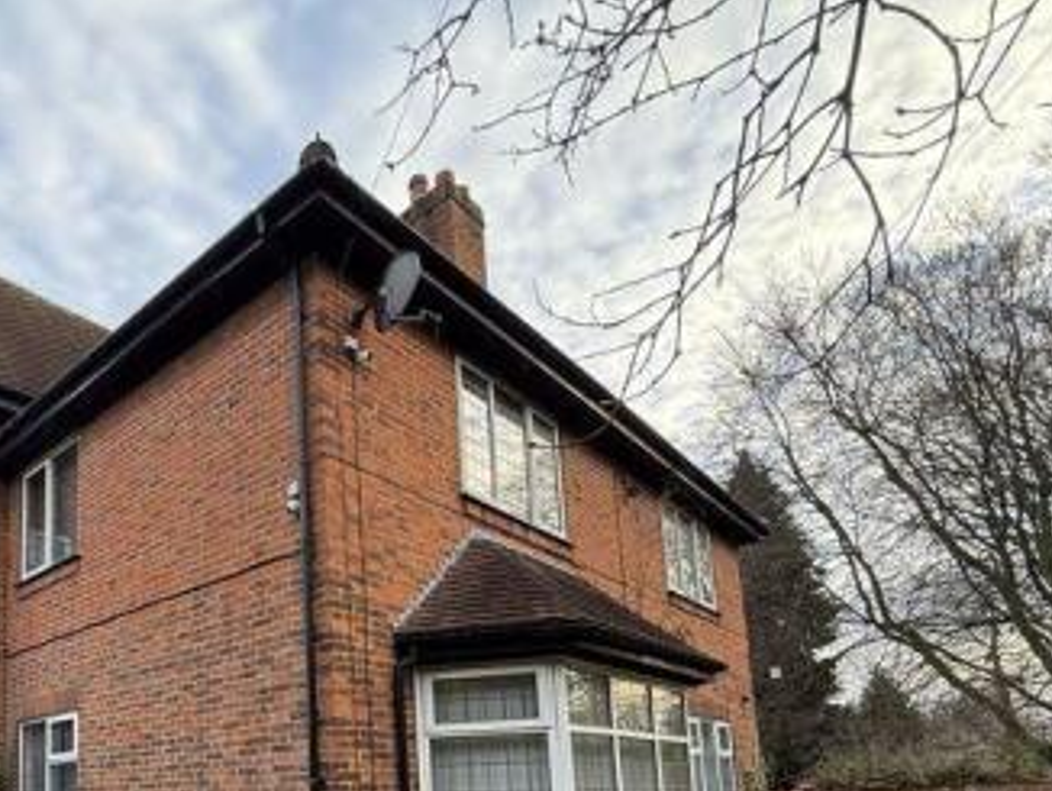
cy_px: 699
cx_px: 260
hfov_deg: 65.0
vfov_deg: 49.5
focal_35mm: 25
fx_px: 760
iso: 64
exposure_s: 1/111
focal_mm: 2.22
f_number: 2.2
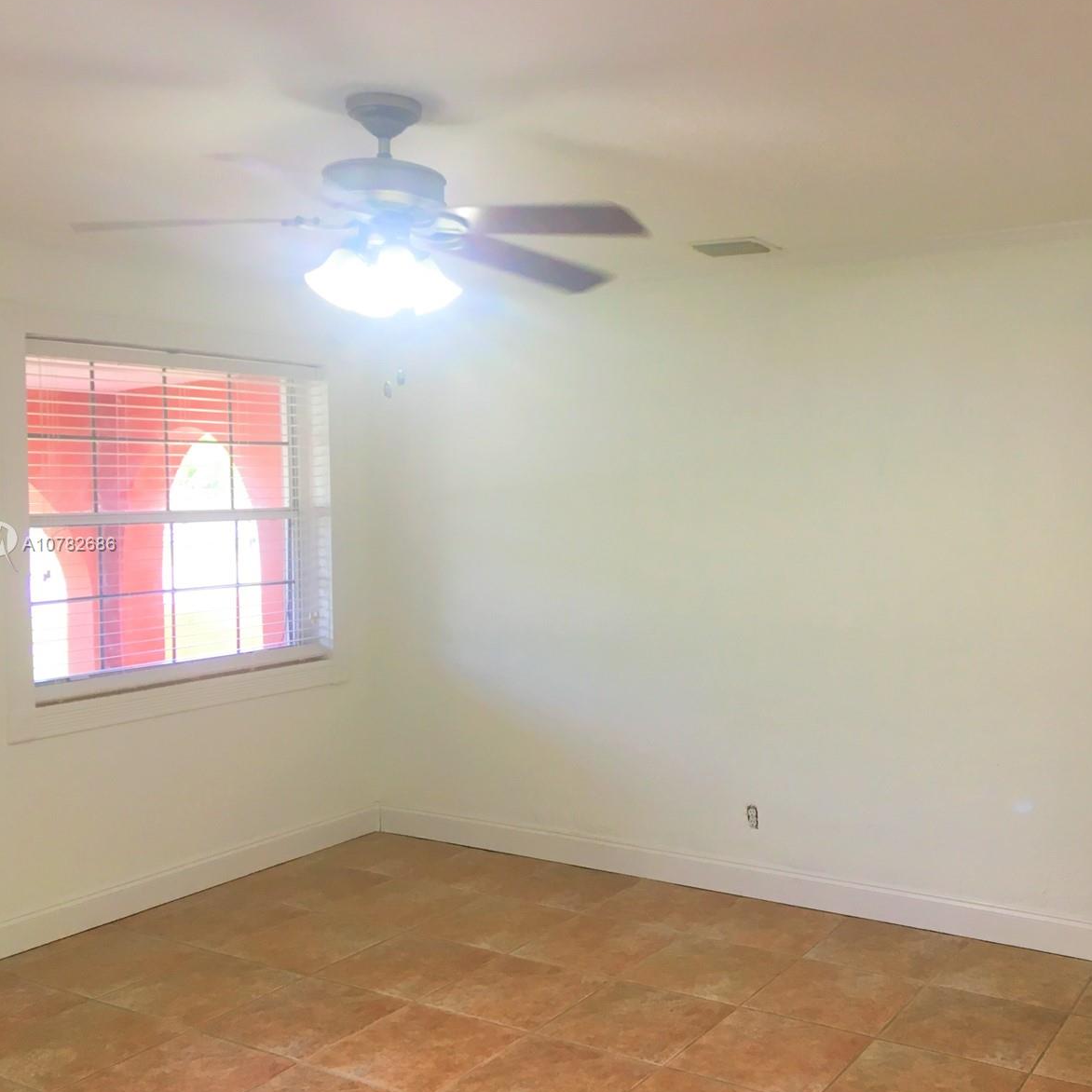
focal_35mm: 35
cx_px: 714
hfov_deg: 46.6
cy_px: 545
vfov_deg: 47.2
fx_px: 1249
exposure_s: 1/30
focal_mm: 4.15
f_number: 2.2
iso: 50
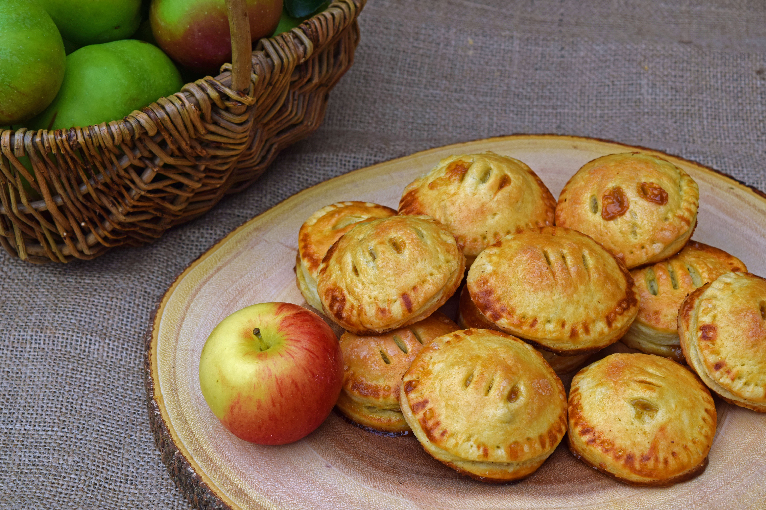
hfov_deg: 24.6
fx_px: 1755
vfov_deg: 16.6
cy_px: 255
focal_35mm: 82
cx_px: 383
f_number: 8
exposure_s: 1/250
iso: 200
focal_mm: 55
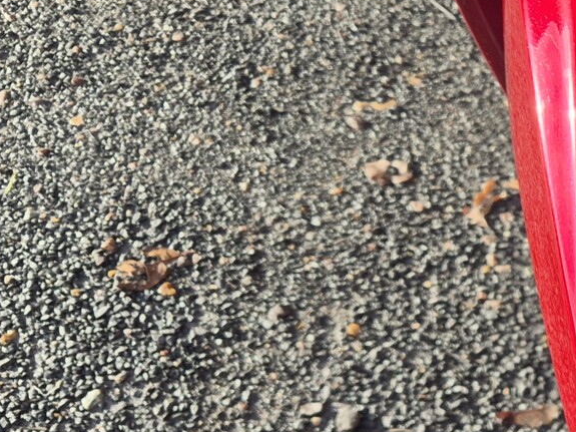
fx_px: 1331
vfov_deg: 18.4
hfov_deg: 22.1
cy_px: 296
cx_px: 735
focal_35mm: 80
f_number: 1.8
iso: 25
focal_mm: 5.4
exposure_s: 1/528
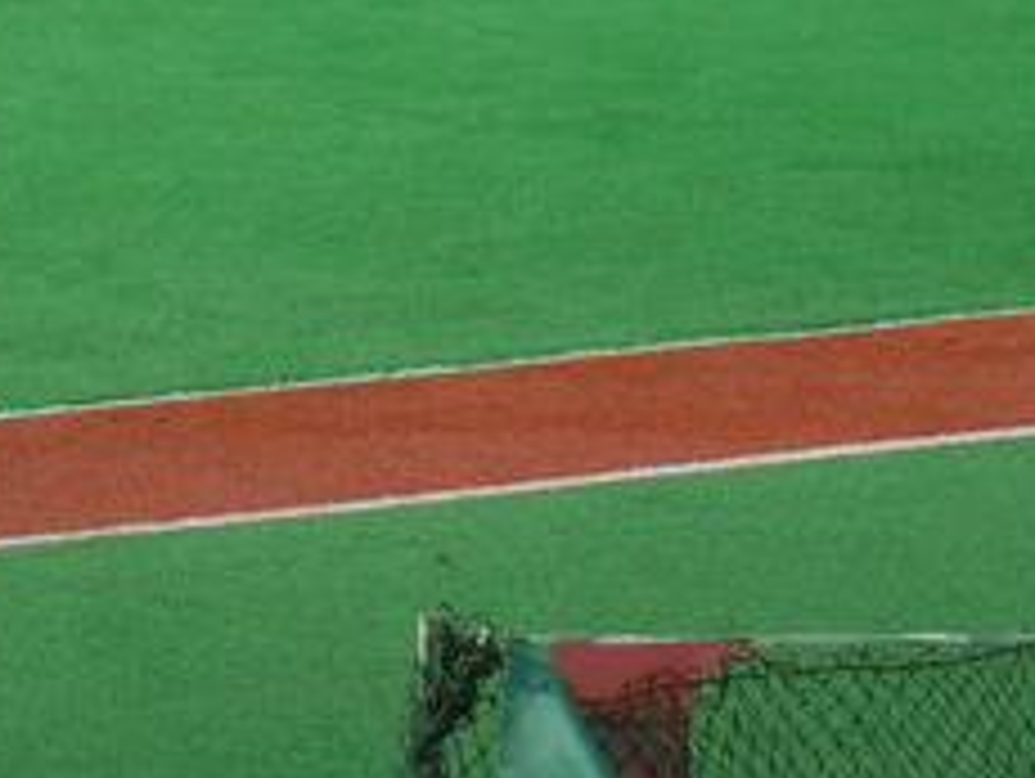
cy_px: -371
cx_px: -72
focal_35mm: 222
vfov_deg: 6.6
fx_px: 6645
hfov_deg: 8.8
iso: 50
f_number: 4.1
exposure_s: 1/387
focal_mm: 12.2
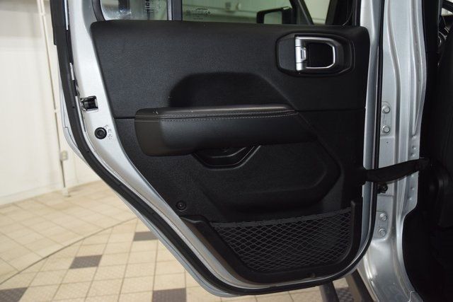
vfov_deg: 40.0
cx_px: 226
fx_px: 415
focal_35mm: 33
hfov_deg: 57.2
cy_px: 151
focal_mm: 22
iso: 1250
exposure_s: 1/60
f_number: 3.5
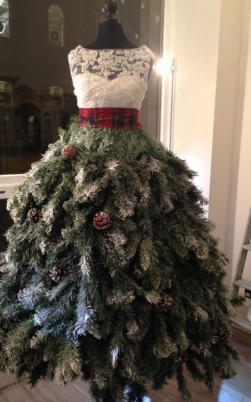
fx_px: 427
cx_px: 110
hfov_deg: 32.7
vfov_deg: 50.4
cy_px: 207
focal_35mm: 39
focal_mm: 4.12
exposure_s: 1/20
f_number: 2.4
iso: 200
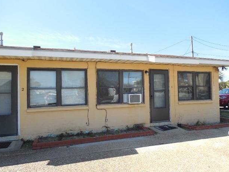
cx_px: 114
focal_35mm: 26
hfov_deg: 67.3
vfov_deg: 53.1
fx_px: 172
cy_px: 87
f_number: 3.3
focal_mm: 4.5
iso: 125
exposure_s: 1/500
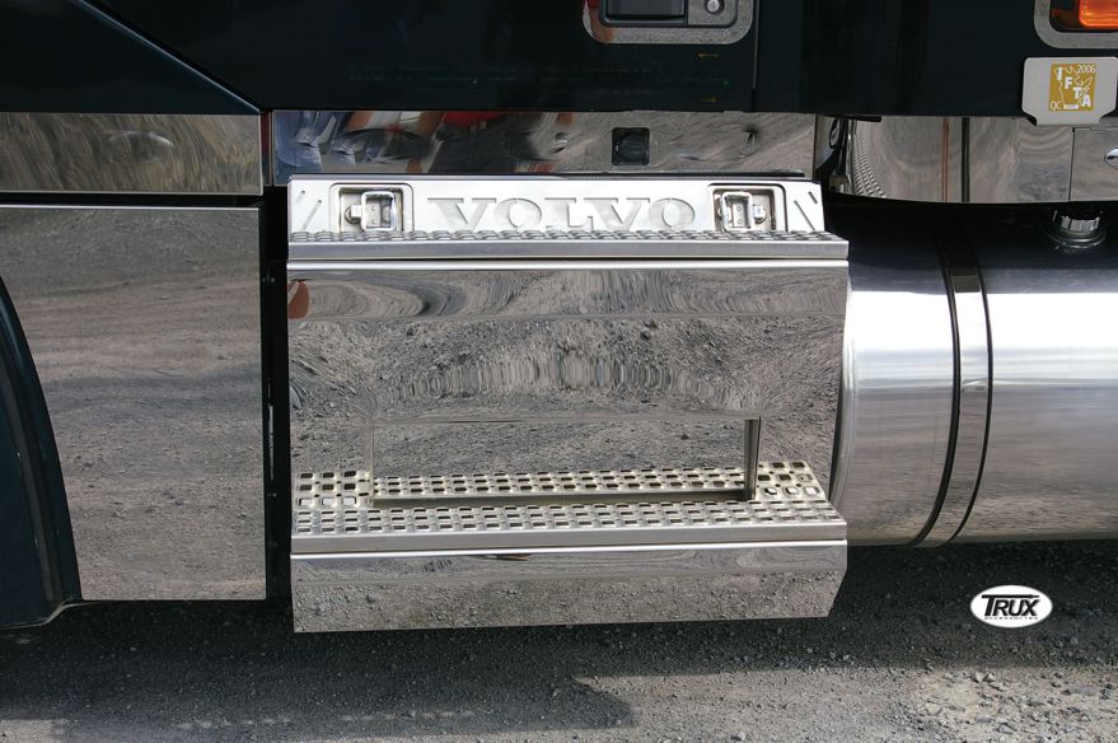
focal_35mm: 57
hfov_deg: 35.1
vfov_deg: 23.7
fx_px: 1768
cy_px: 372
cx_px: 559
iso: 200
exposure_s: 1/350
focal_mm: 38
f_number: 9.5
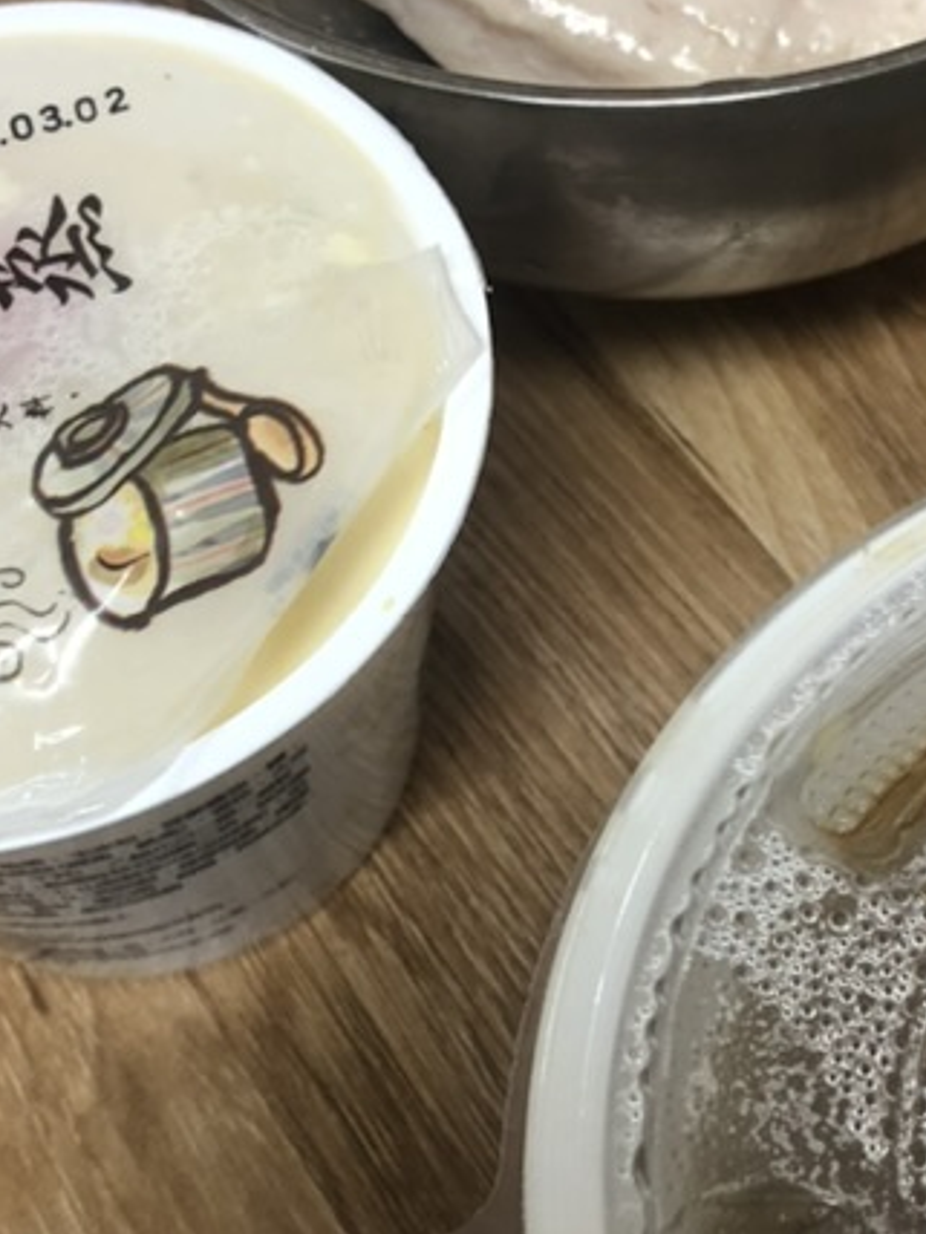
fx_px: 2390
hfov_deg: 21.9
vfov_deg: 29.0
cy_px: 591
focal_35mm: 67
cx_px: 588
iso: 40
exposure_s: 1/15
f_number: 1.8
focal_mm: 3.99
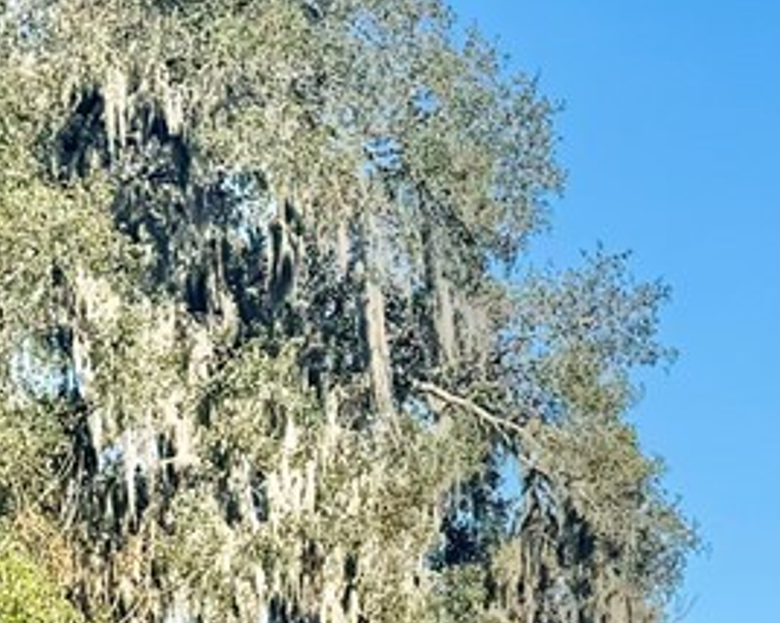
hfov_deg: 13.7
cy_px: 1226
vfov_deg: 10.2
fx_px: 3230
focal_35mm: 140
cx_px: 690
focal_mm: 6.76
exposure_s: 1/3597
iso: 80
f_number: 1.78
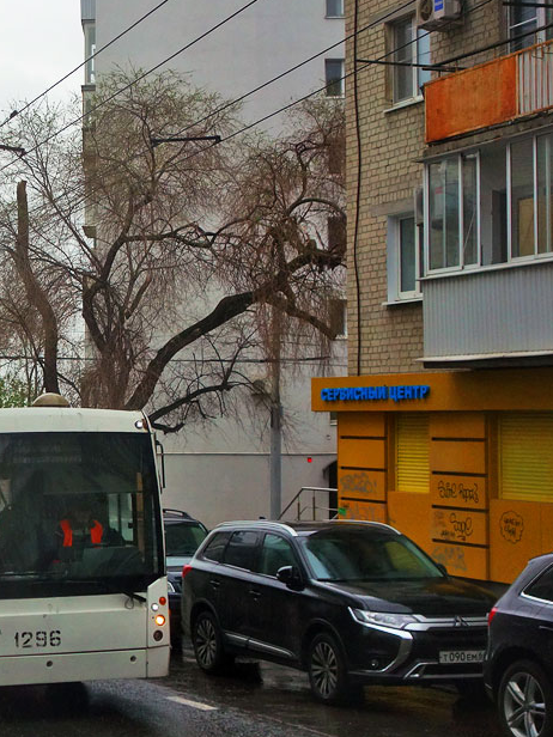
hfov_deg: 19.5
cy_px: 348
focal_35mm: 73
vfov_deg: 26.7
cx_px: -14
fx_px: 1555
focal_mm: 14.4
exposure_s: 1/500
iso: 250
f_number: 2.8
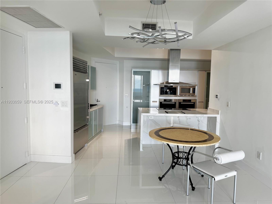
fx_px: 189
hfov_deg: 71.6
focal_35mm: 24
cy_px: 102
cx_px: 136
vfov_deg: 56.8
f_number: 1.78
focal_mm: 6.76
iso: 125
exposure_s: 1/120
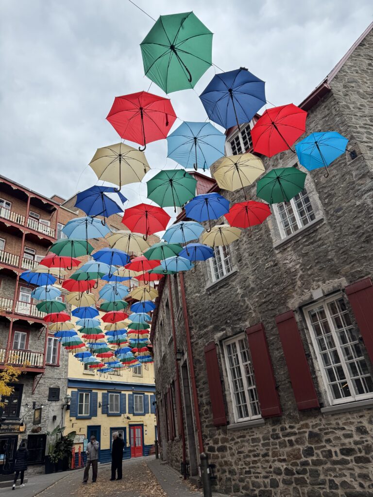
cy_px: 248
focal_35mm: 24
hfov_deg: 56.8
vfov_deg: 71.6
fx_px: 345
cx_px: 186
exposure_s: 1/1193
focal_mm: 6.76
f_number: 1.78
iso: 80
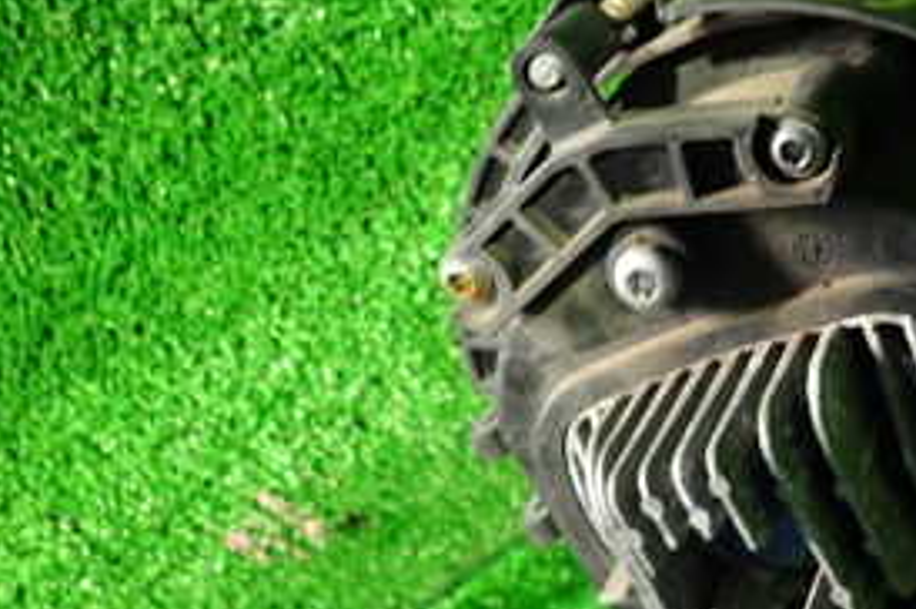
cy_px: 238
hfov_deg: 32.6
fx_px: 1449
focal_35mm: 57
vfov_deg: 23.7
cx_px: 886
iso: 640
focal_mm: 4.5
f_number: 2
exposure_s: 1/30
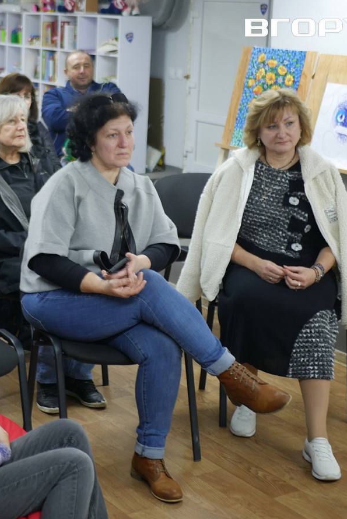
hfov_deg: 19.2
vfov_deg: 28.8
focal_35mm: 70
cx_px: 54
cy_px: 259
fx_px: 1012
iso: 320
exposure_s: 1/60
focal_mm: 25
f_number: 1.7
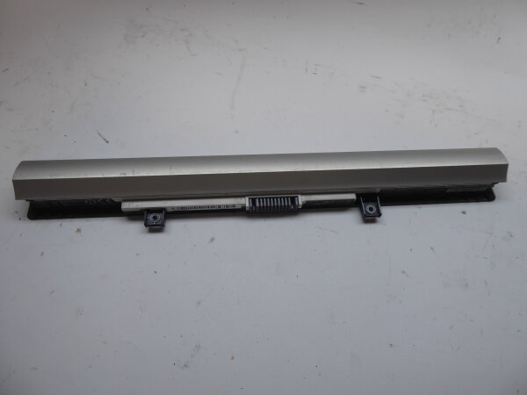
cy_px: 198
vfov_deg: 54.9
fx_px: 381
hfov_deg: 69.4
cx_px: 264
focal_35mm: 25
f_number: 3.3
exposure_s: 1/125
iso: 80
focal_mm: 4.3
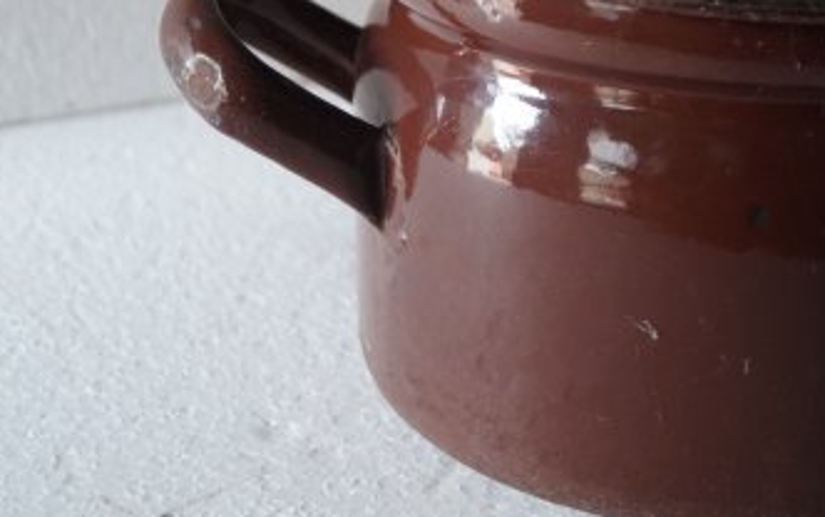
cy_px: 89
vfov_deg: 12.7
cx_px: 738
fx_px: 2317
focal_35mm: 103
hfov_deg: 19.8
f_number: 4.5
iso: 1600
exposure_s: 1/60
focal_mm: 35
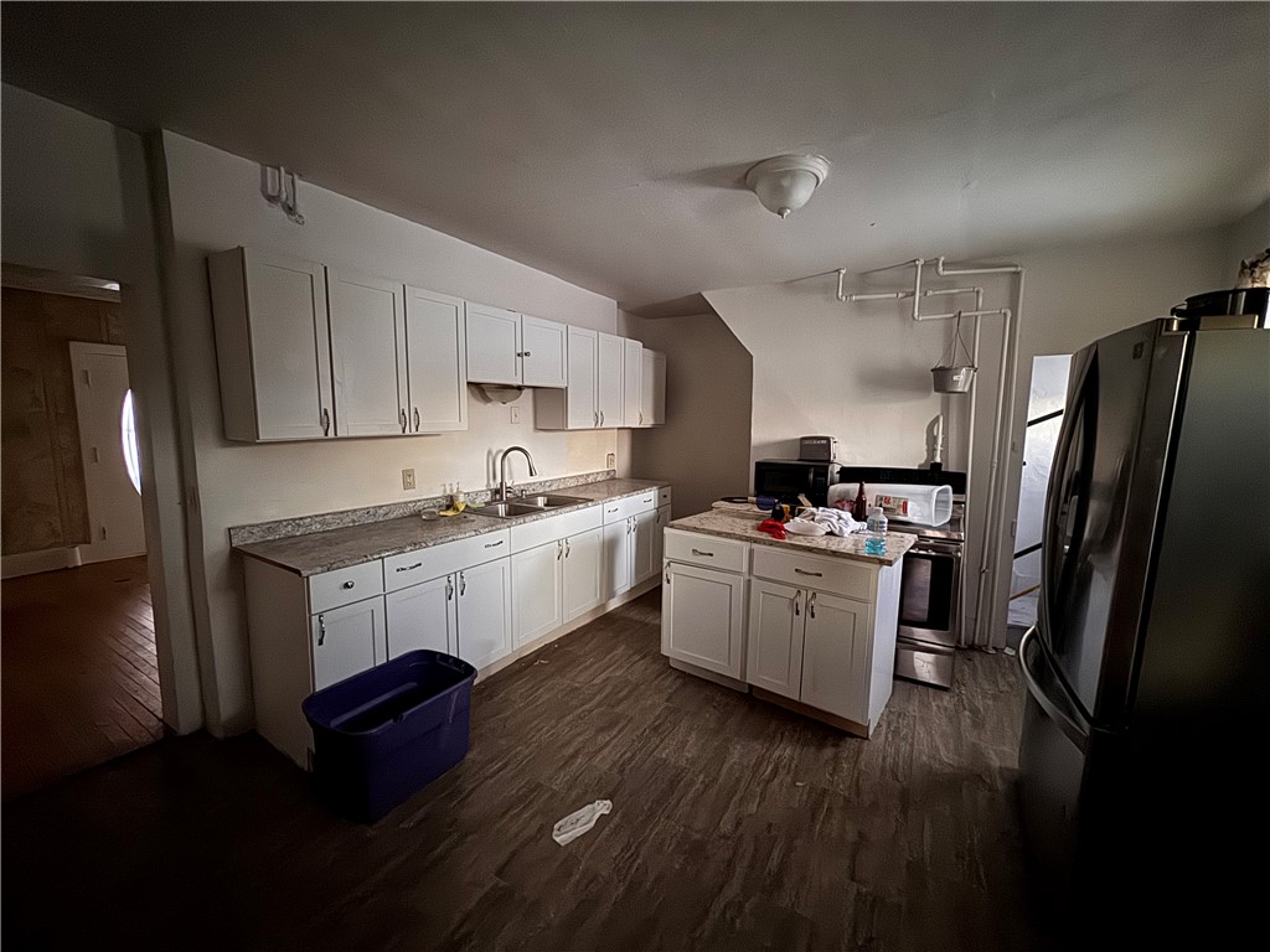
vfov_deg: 85.7
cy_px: 476
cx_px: 635
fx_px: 514
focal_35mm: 14
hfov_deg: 102.1
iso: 1600
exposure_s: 1/8
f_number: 2.2
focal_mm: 2.22
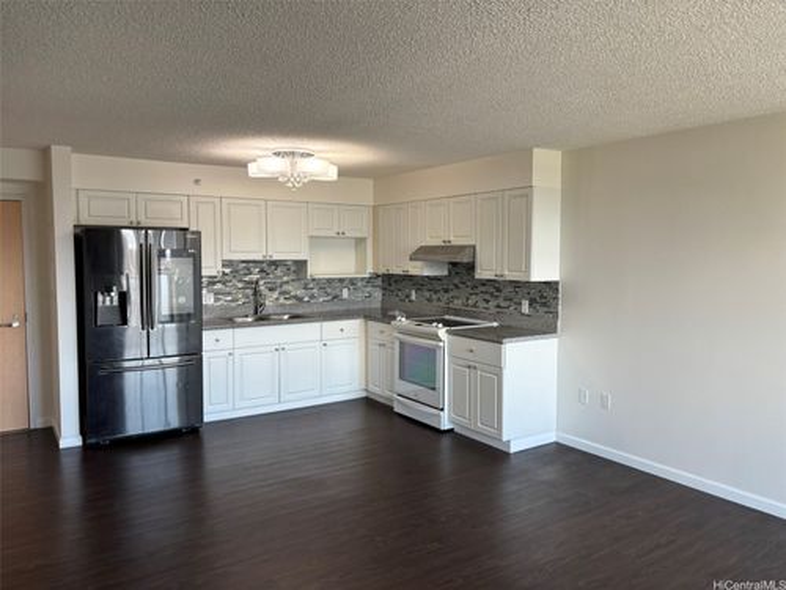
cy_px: 295
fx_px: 590
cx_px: 393
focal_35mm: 26
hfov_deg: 67.3
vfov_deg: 53.1
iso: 80
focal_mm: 5.96
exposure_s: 1/120
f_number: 1.6
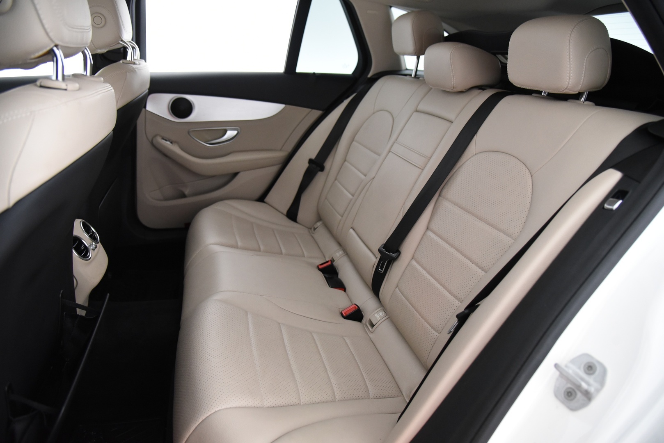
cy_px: 222
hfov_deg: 73.7
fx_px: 443
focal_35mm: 24
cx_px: 332
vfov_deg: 53.2
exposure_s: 1/40
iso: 4000
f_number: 4
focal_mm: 24
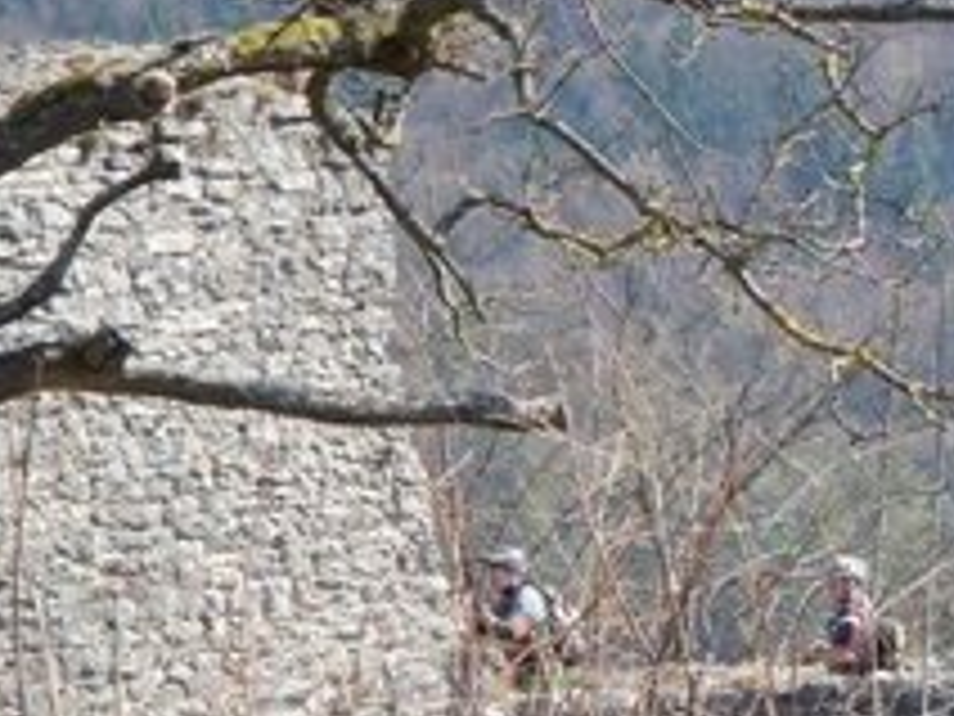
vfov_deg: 5.6
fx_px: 7276
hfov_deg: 7.5
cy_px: 500
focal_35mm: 264
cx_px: 742
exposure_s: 1/250
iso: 140
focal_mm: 25
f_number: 4.8
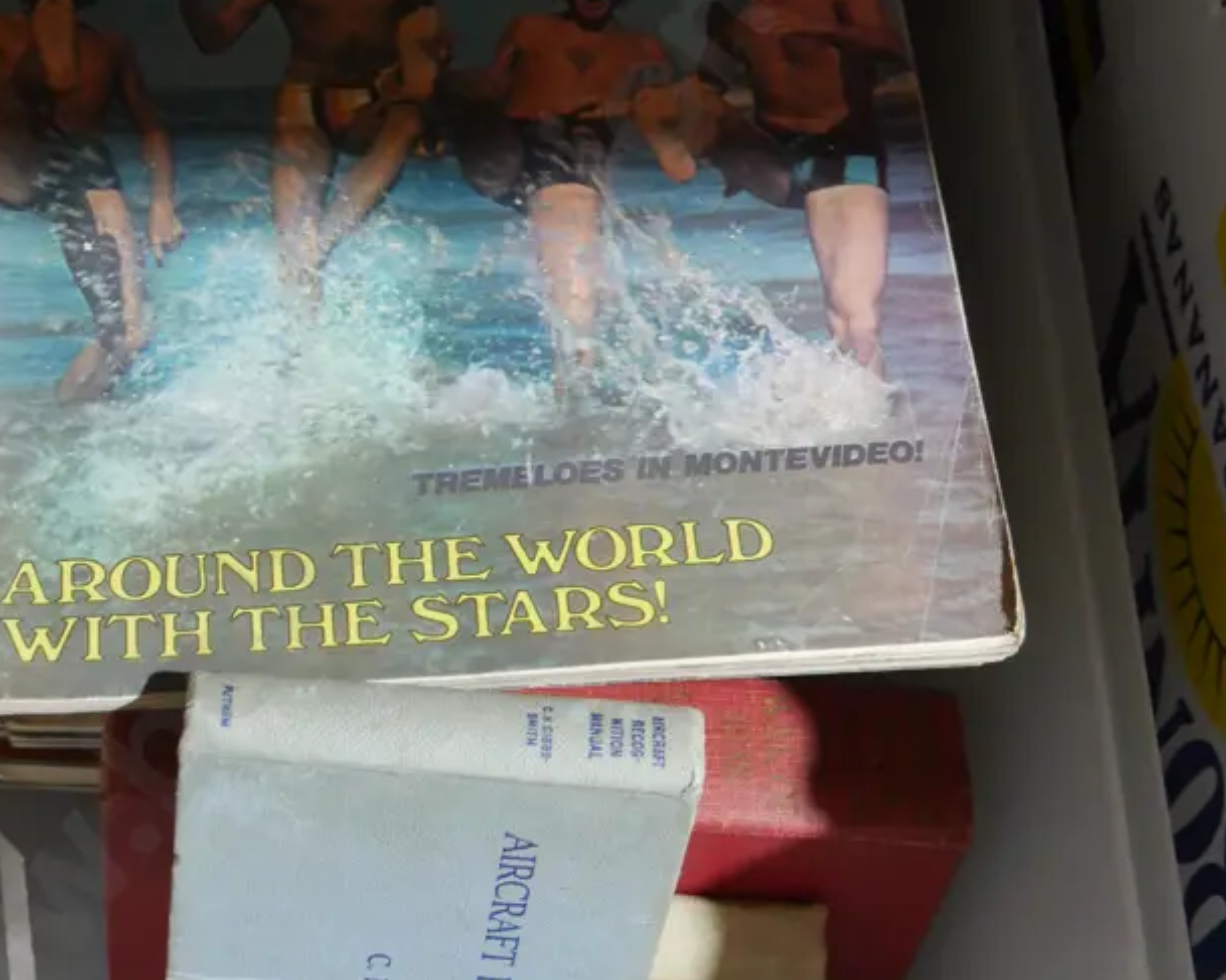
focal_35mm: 69
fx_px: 2503
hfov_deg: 27.4
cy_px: 348
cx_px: 472
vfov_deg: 22.1
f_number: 4.6
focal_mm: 21
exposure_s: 1/60
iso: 2000
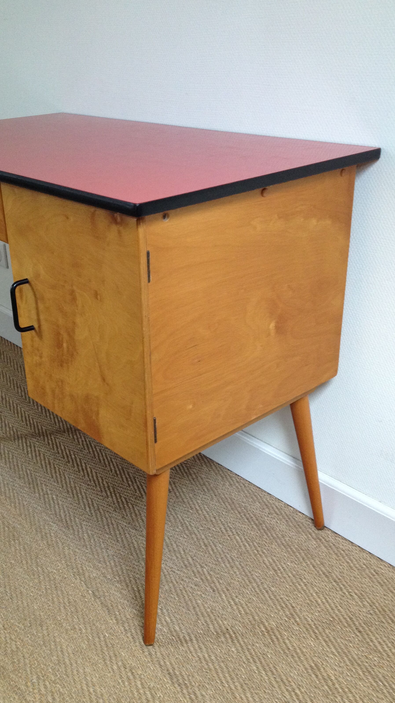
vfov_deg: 51.6
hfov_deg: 30.3
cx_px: 153
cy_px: 352
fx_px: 726
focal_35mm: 39
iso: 160
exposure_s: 1/20
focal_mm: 4.28
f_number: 2.4
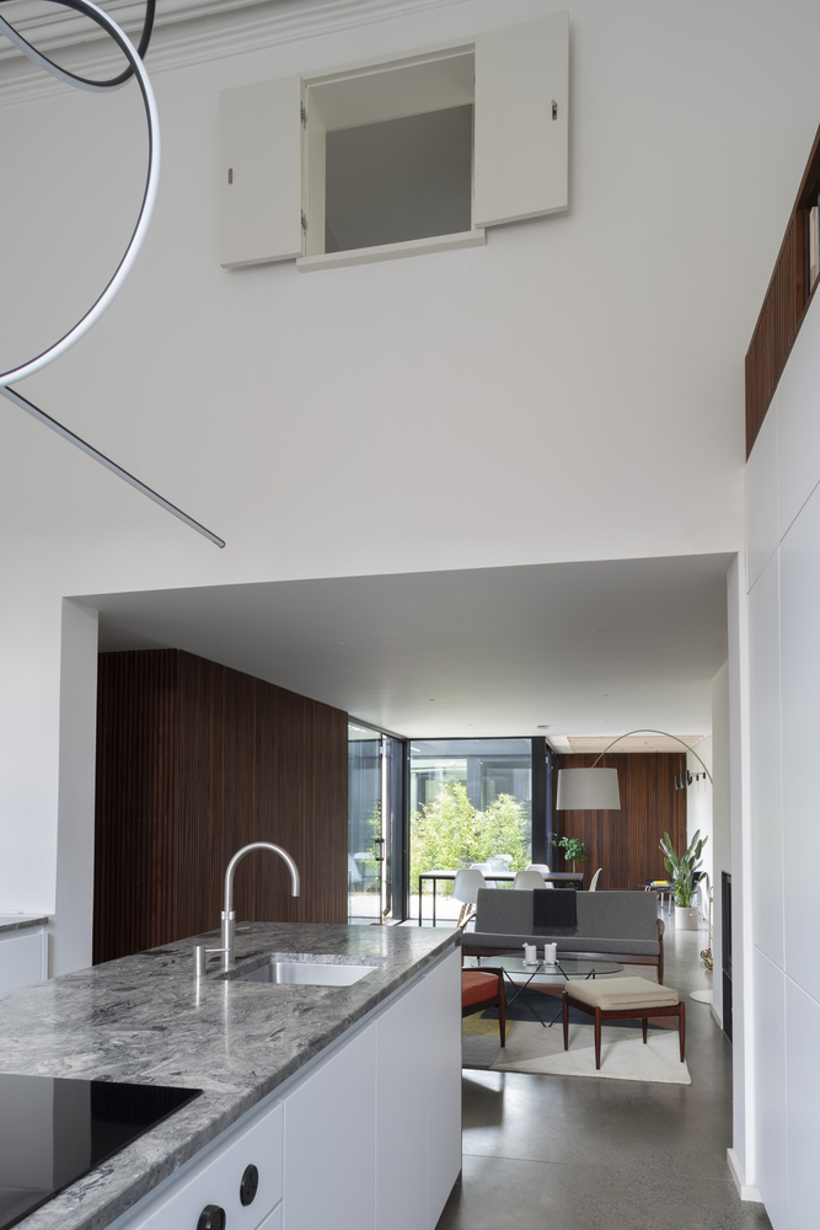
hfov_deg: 53.1
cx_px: 410
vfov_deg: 73.7
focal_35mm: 24
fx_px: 820
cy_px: 615
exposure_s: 2.5
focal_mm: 24
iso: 50
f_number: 14
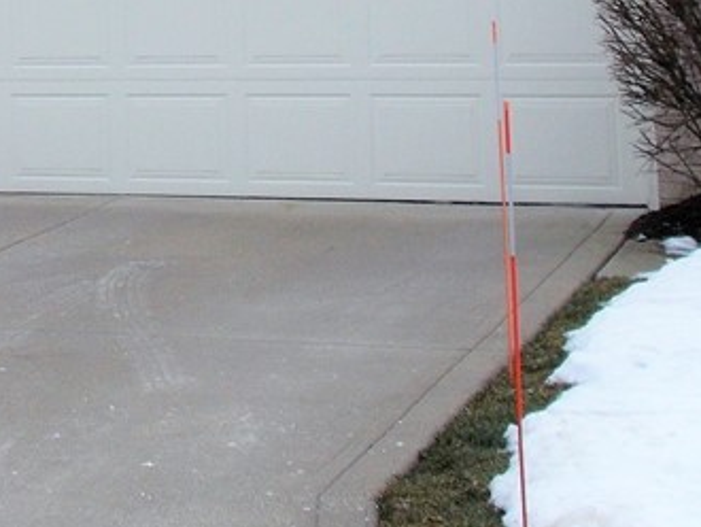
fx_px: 2452
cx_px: -108
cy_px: -274
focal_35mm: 121
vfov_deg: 11.7
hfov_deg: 15.7
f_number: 9.8
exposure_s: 1/125
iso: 80
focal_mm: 6.9
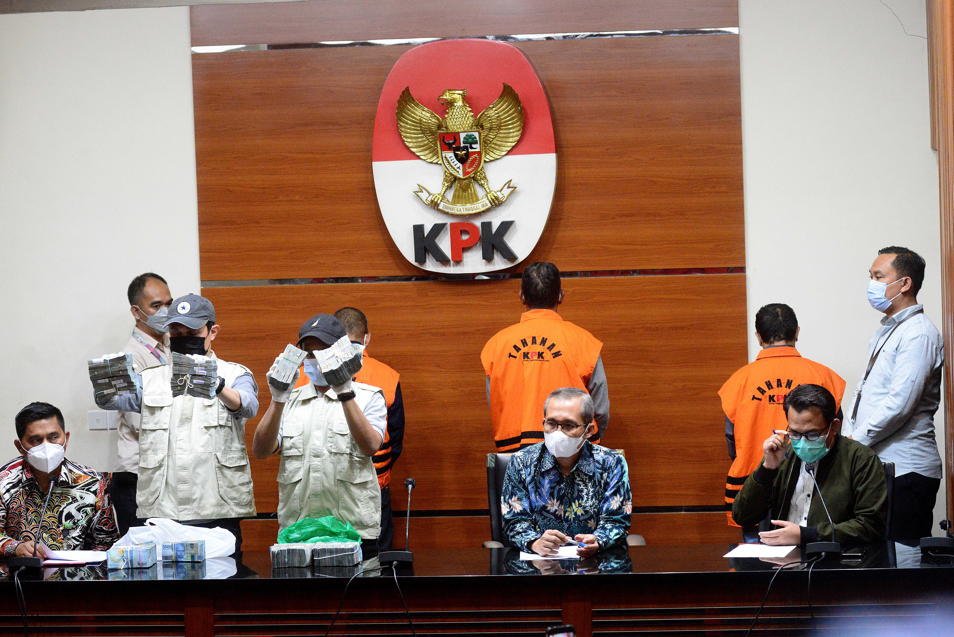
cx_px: 477
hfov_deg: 19.4
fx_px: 2783
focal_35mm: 105
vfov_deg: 13.1
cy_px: 318
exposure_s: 1/160
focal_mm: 105
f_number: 5.6
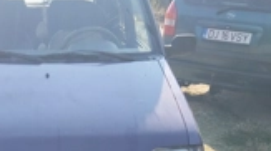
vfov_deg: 15.4
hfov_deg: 30.2
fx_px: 481
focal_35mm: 67
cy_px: 270
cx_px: 28
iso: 100
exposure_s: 1/669
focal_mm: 4.15
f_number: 1.8
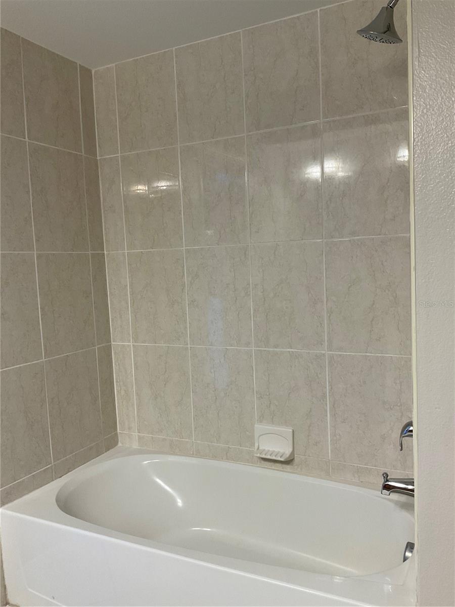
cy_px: 304
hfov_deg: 48.2
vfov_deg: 61.7
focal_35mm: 29
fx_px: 508
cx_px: 228
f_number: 1.8
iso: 64
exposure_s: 1/108
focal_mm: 3
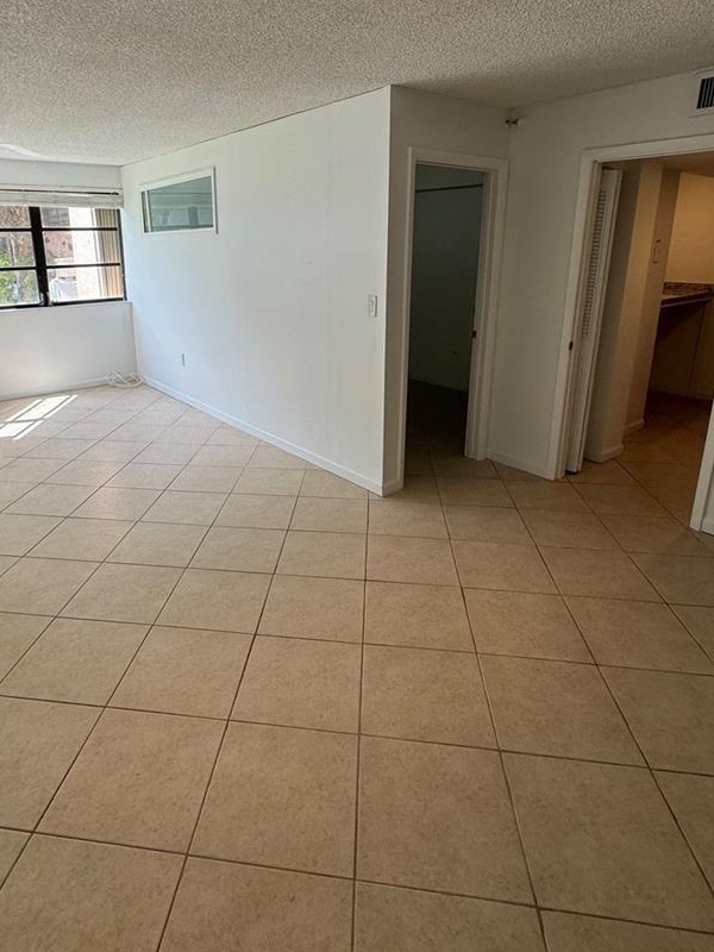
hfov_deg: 62.9
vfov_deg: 78.3
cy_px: 393
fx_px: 578
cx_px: 289
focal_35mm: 21
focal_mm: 2.22
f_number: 2.2
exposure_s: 1/205
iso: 40
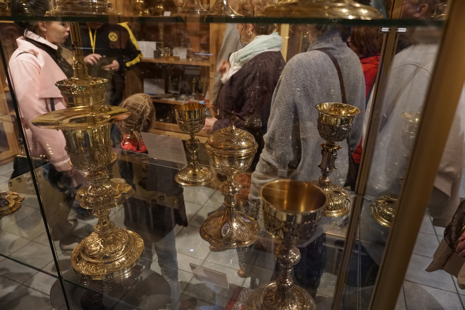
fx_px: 310
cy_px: 155
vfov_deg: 53.1
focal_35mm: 24
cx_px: 232
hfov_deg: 73.7
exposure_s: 1/20
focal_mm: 16
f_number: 3.5
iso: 1250
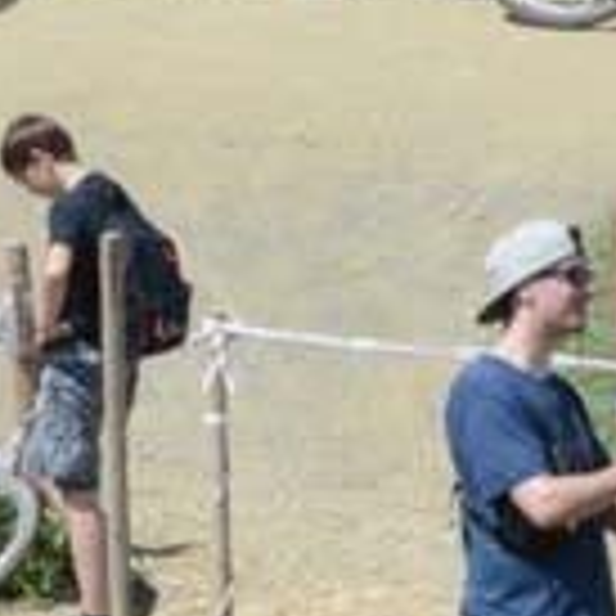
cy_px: -749
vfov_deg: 1.3
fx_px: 27663
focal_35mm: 1374
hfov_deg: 1.3
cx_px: -1781
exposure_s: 1/800
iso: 800
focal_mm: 185
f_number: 14
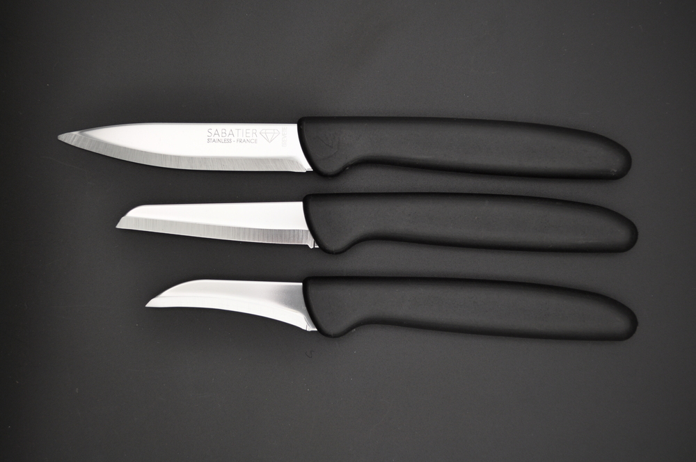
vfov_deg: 26.4
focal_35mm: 51
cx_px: 348
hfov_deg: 38.9
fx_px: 985
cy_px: 231
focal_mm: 34
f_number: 5
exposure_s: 1/200
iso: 250
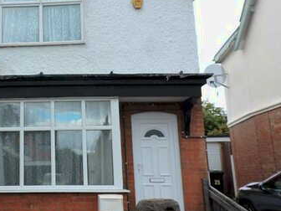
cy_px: 81
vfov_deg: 29.0
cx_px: 45
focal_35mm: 50
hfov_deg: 36.5
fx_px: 406
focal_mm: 4.3
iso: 100
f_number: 3
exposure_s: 1/320
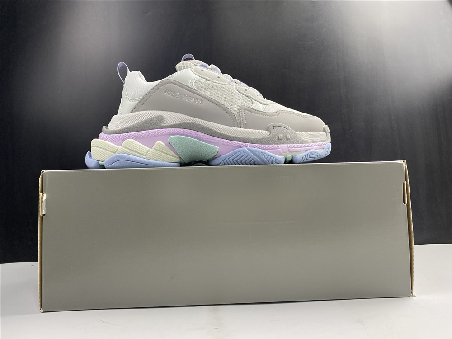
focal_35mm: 26
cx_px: 226
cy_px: 170
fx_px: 339
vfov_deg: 53.1
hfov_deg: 67.3
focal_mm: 4.25
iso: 125
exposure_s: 1/100
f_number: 1.8
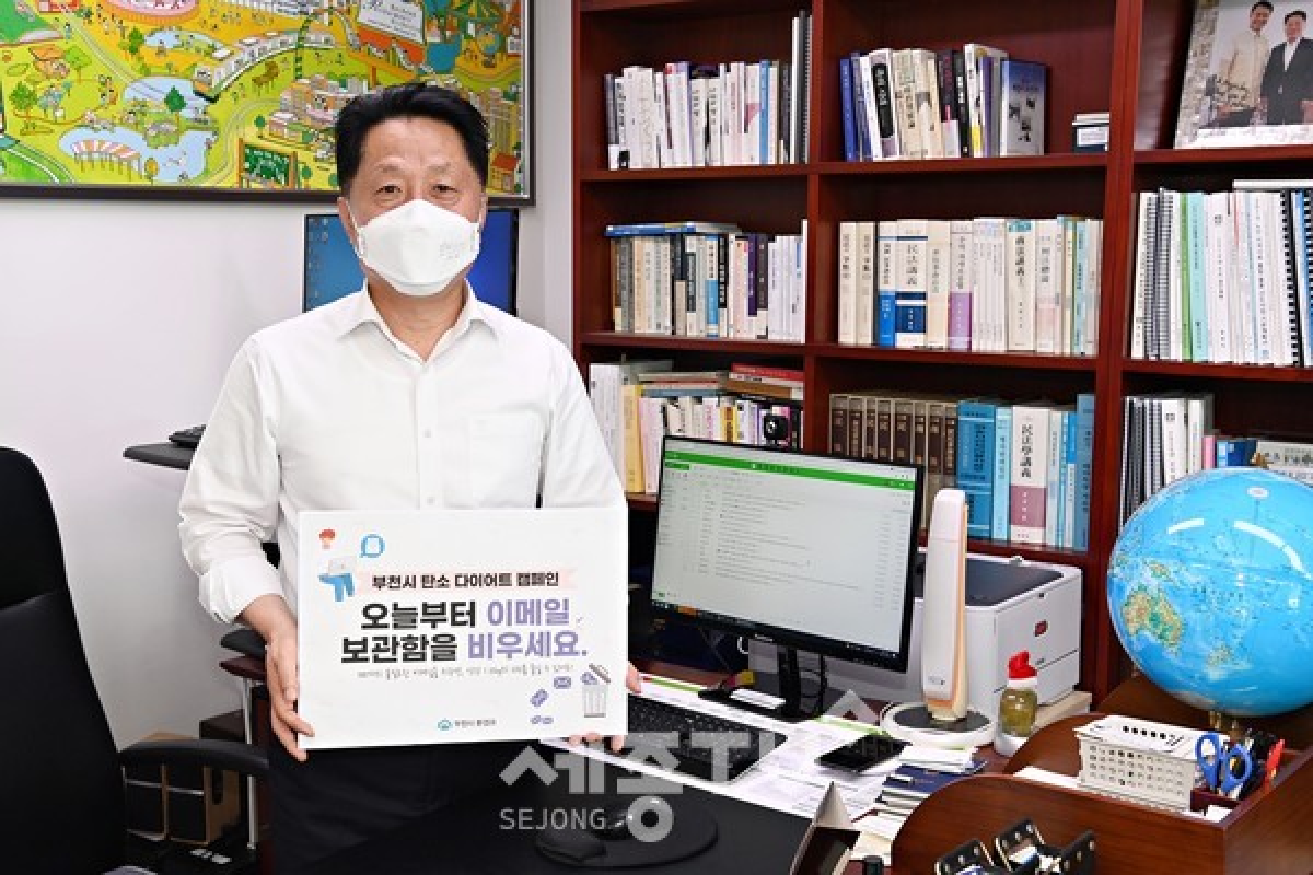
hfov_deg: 48.5
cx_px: 656
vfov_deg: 33.4
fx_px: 1459
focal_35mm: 40
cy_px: 438
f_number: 6.3
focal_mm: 40
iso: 1000
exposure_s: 1/80
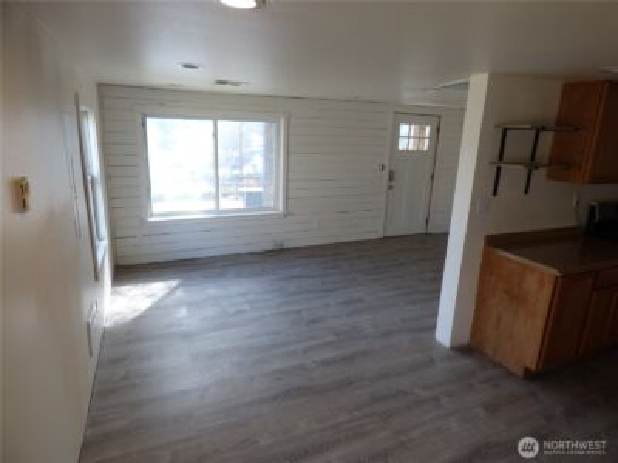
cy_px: 232
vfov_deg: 66.0
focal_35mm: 20
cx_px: 309
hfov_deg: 81.7
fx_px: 357
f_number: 2.8
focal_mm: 3.58
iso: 100
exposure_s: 1/60
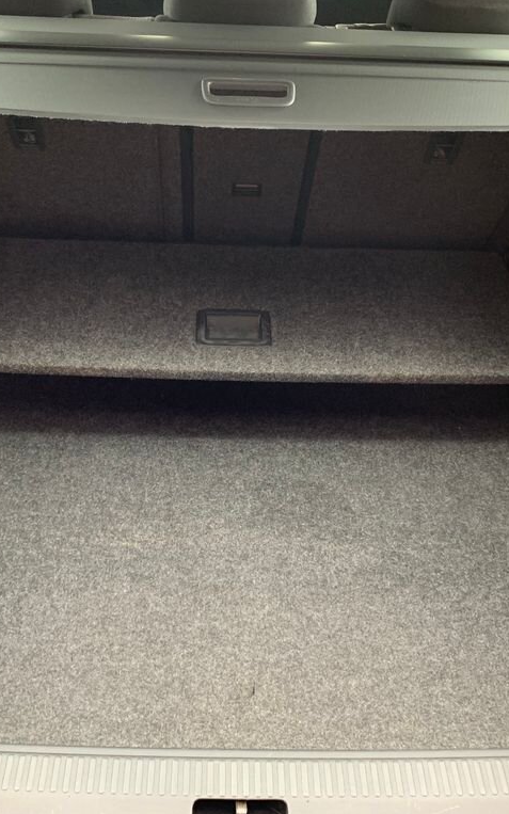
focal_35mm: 37
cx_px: 224
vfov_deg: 52.7
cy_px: 406
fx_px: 821
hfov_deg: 34.4
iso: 320
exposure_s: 1/60
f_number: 1.8
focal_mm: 4.25
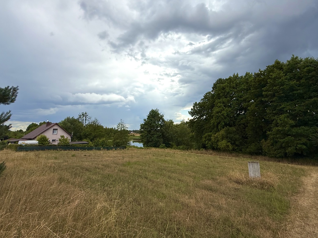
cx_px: 163
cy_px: 100
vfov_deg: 71.1
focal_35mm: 18
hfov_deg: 87.7
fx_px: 165
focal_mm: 2.22
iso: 50
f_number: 2.2
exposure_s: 1/2506
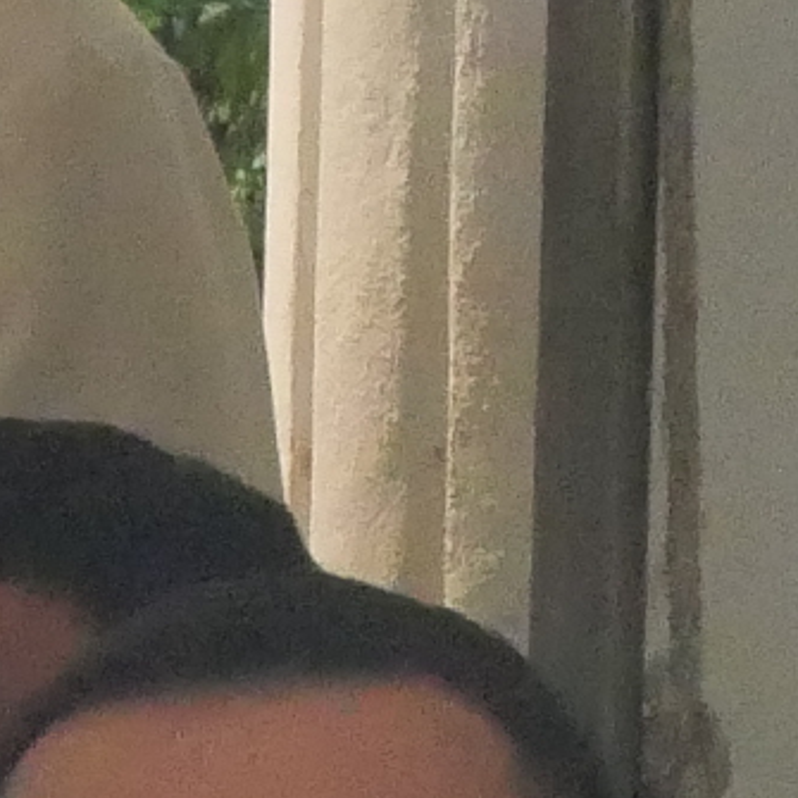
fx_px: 30489
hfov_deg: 1.5
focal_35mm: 1169
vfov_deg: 1.5
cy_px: 2606
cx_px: 1689
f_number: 13
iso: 4000
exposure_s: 1/1300
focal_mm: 60
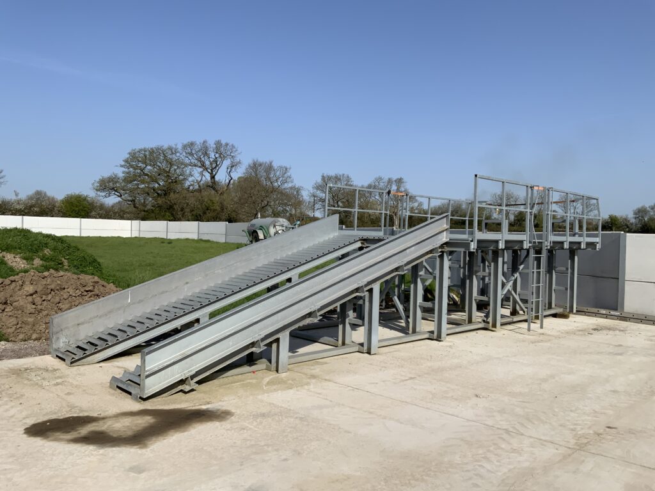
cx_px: 328
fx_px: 549
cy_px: 246
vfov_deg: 48.2
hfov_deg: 61.7
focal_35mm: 29
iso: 16
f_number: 1.8
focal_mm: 3
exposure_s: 1/3125
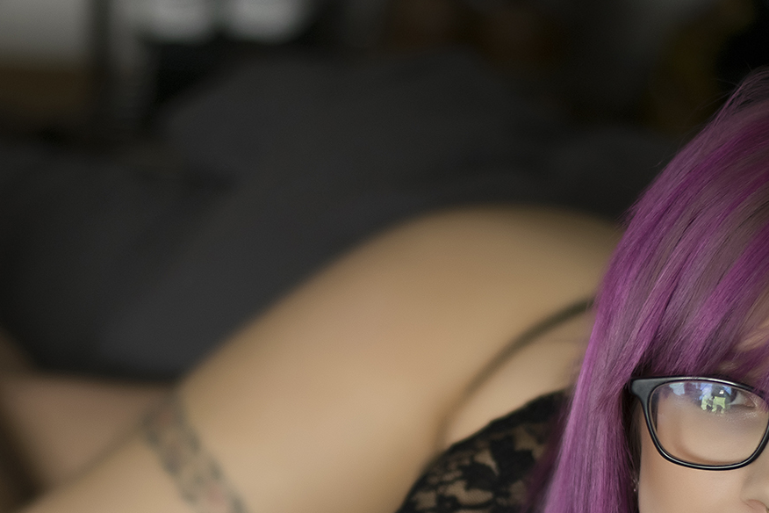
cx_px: 297
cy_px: 445
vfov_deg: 10.0
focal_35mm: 137
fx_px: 2926
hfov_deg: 15.0
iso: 400
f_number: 1.8
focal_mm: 50
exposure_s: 1/160
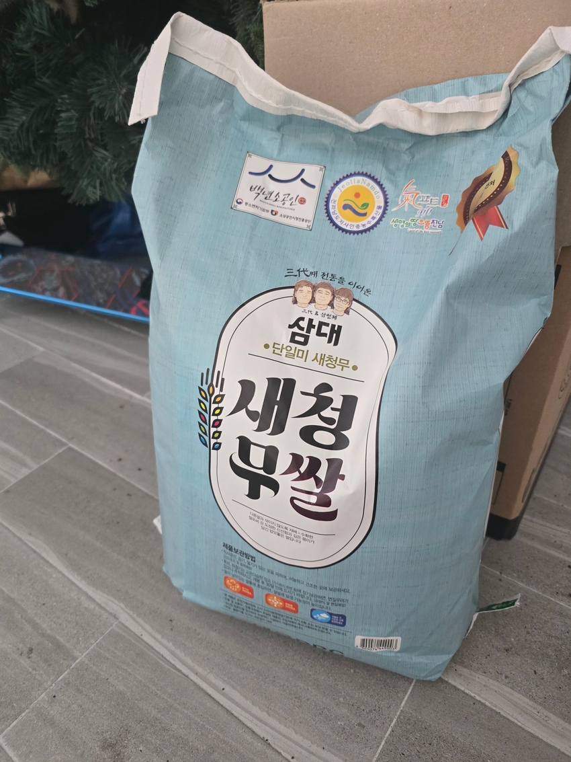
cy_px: 381
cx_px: 286
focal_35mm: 23
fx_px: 506
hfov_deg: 58.9
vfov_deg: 73.9
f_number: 1.7
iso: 800
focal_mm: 6.3
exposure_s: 1/120
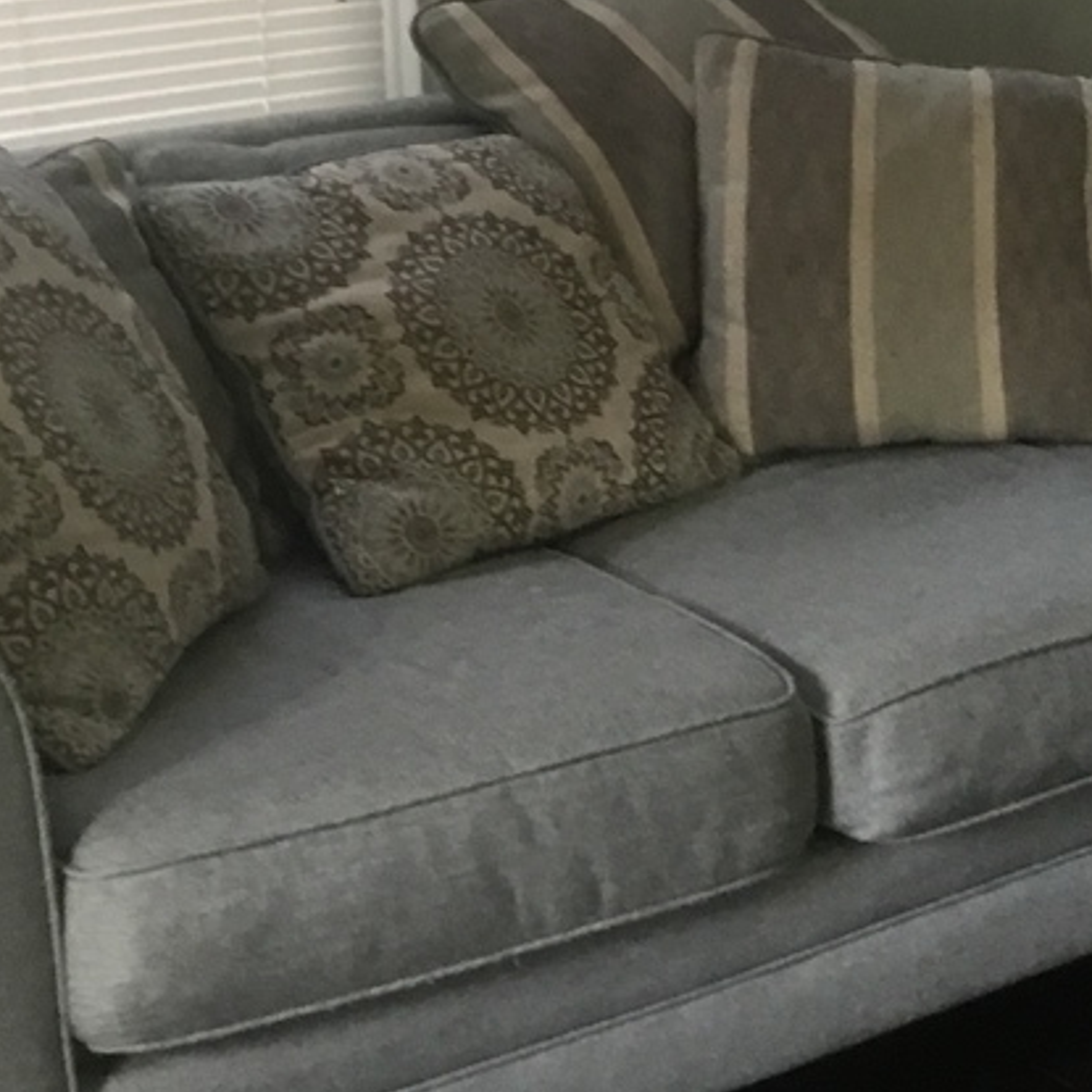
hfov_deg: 17.1
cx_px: 1468
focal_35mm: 95
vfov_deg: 17.9
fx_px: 3391
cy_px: 45
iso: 80
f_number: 2.4
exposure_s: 1/30
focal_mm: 3.3
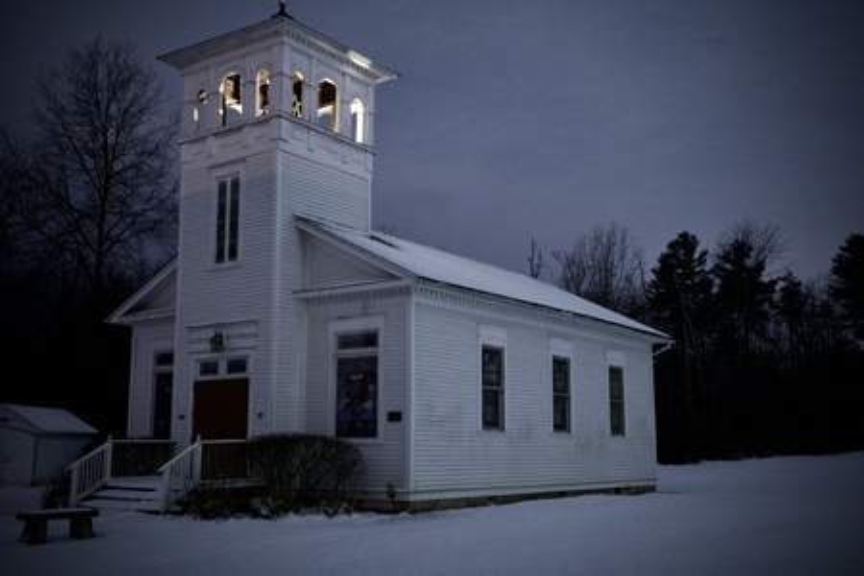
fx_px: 960
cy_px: 288
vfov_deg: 33.4
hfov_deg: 48.5
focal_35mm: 40
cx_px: 432
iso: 4000
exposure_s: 1/6
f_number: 2.8
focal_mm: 26
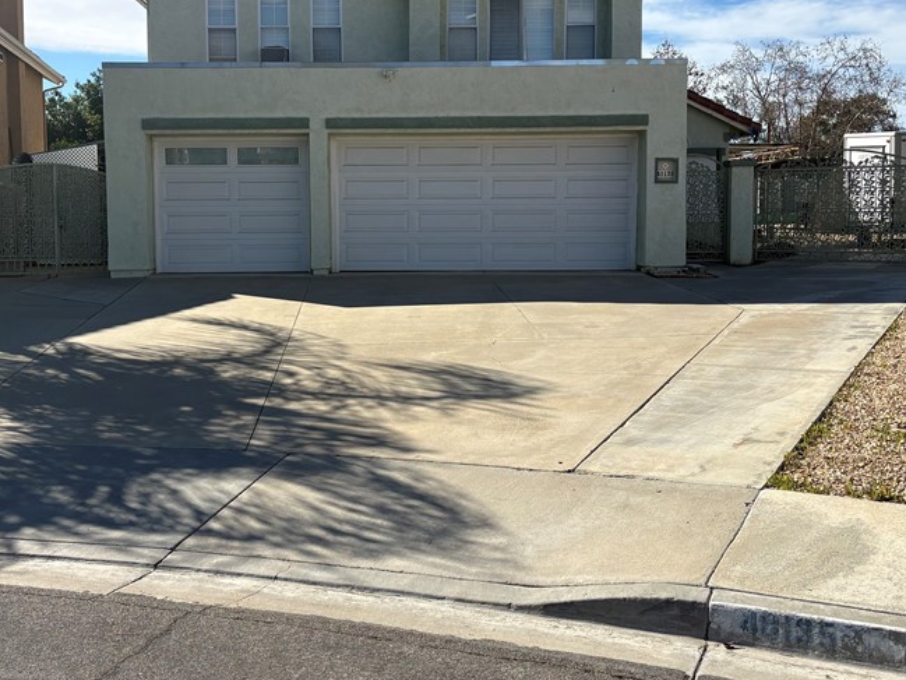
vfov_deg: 35.1
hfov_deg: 45.6
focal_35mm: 41
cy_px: 279
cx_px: 380
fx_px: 1073
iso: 50
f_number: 1.6
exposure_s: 1/3831
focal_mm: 5.96
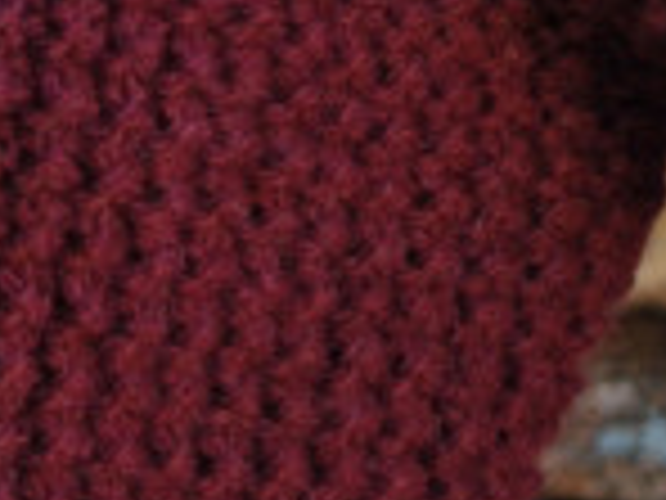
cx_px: -736
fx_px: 10550
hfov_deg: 3.6
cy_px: -266
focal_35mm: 548
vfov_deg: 2.7
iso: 200
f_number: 5.6
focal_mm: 55
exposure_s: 1/125
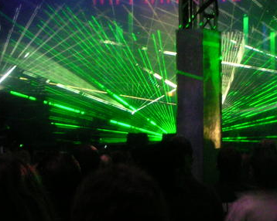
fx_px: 680
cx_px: 191
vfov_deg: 18.2
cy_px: 29
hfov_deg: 22.9
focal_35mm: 83
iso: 200
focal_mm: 6
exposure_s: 1/15
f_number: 2.8
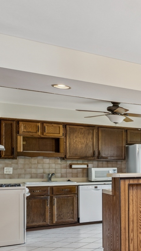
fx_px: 285
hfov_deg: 19.9
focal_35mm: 43
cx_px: 257
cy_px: 174
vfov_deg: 46.3
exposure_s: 1/13
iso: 200
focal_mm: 14
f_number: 9
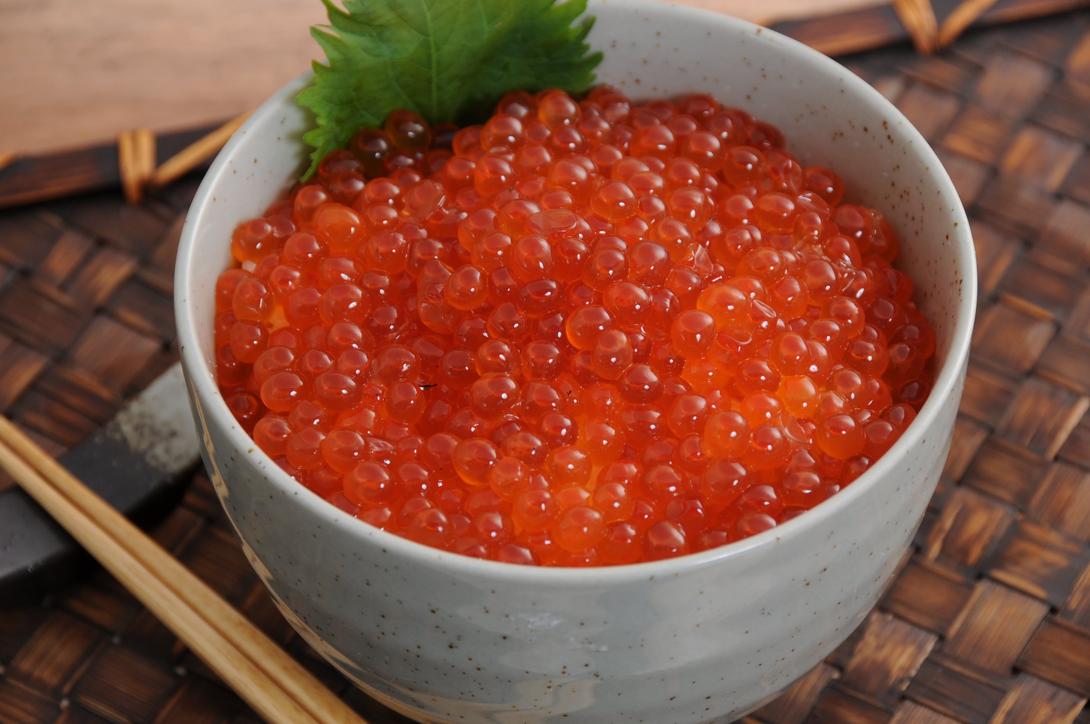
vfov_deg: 6.1
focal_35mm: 225
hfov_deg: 9.2
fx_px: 6804
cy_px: 362
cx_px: 545
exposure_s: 1/60
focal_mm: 150
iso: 200
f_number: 9
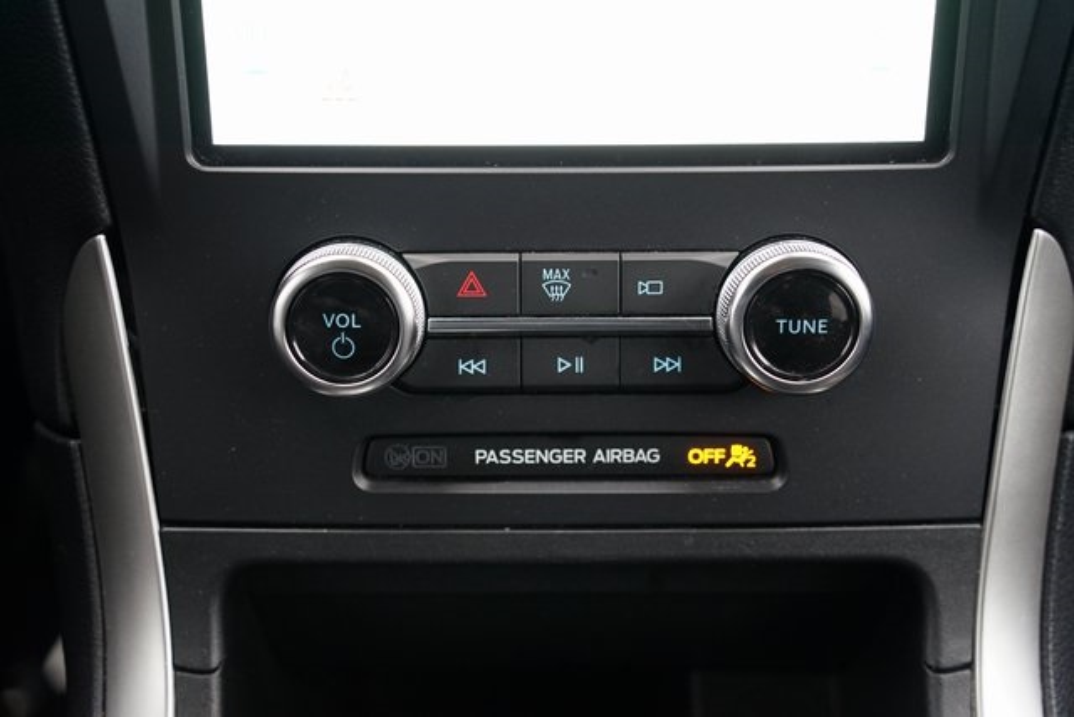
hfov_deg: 39.6
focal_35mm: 50
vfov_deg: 27.0
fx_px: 1492
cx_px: 537
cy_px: 358
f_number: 4
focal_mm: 50
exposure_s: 1/60
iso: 1600
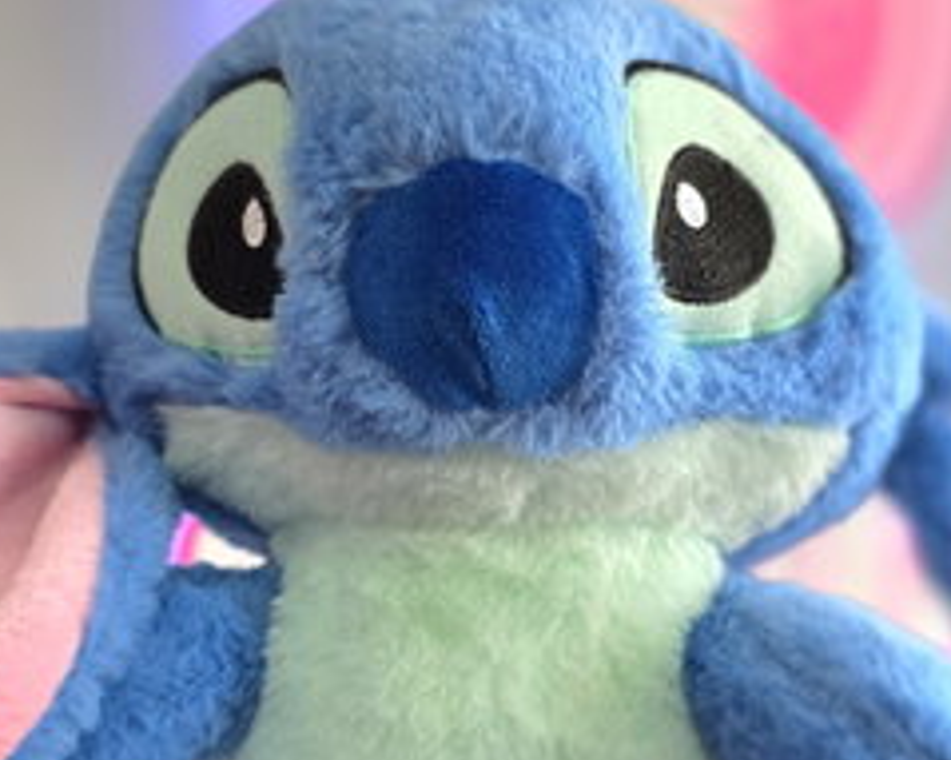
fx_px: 1407
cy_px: 452
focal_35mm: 50
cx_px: 541
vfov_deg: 30.2
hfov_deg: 37.3
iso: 160
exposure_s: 1/120
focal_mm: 6.3
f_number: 1.7
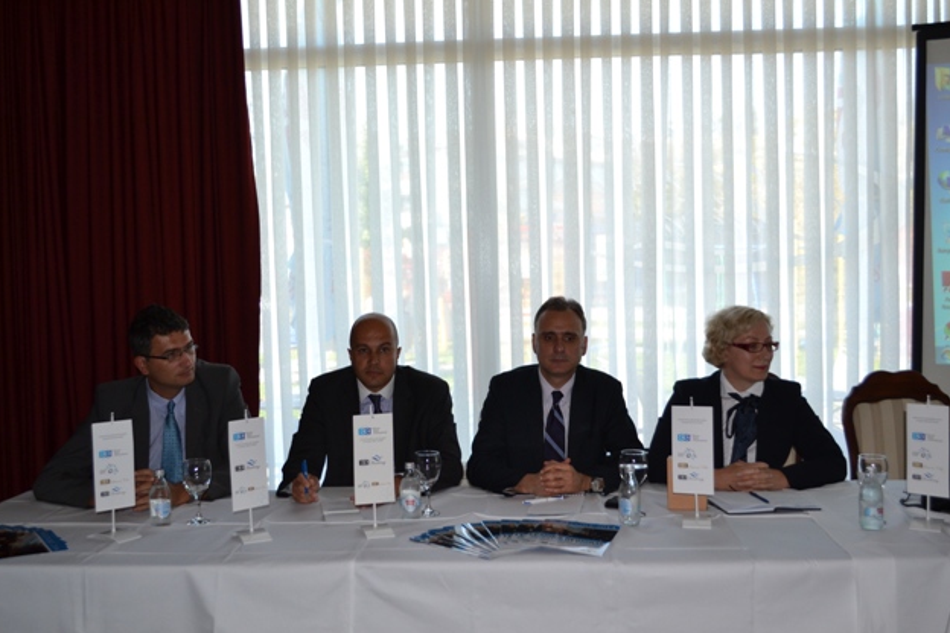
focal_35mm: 40
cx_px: 466
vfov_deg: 33.4
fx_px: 1055
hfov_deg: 48.5
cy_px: 319
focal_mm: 26
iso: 400
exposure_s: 1/80
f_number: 4.2
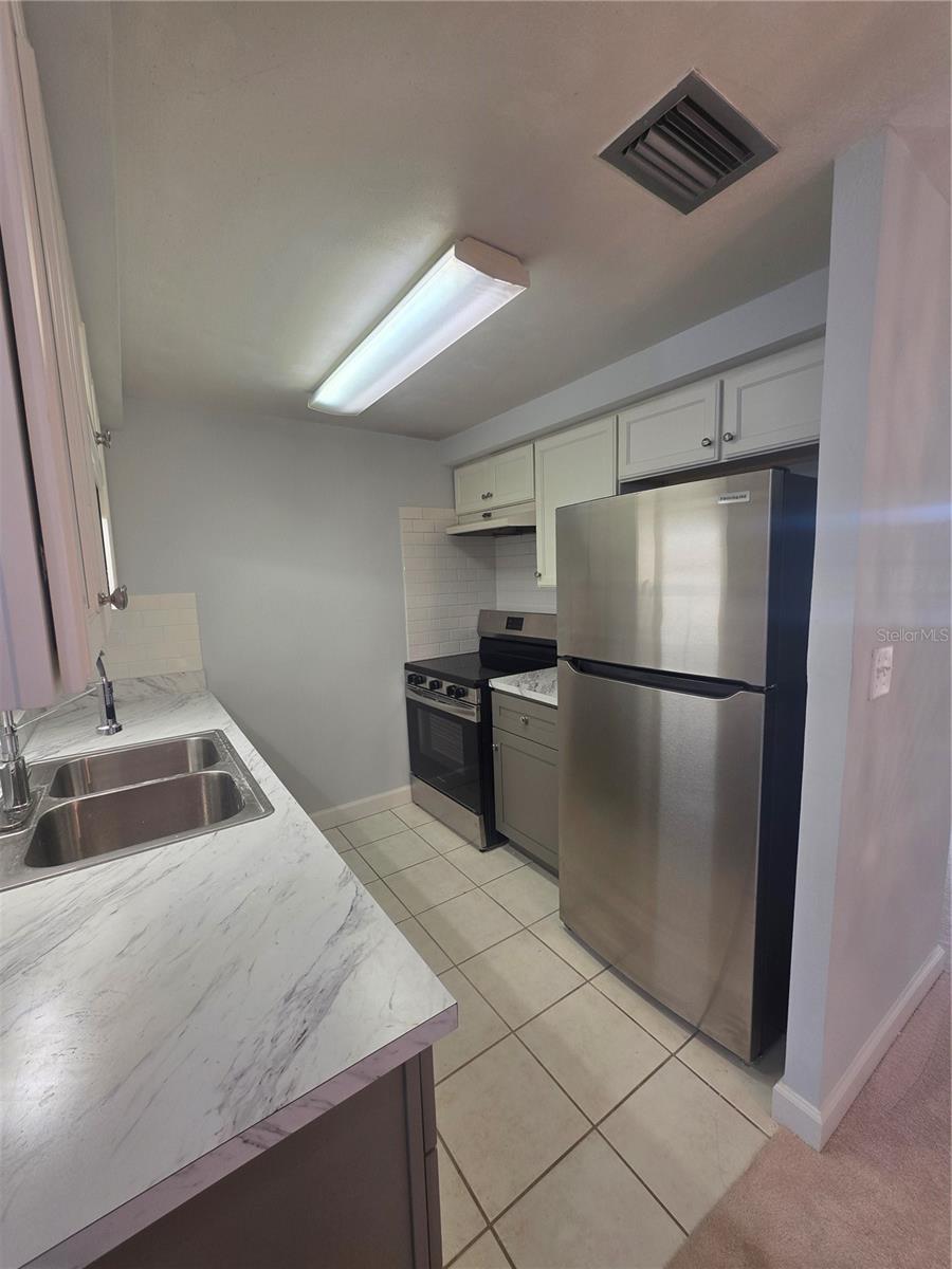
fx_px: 477
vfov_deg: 106.2
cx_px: 476
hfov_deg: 89.9
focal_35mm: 13
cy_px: 634
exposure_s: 1/60
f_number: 1.9
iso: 80
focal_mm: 2.2
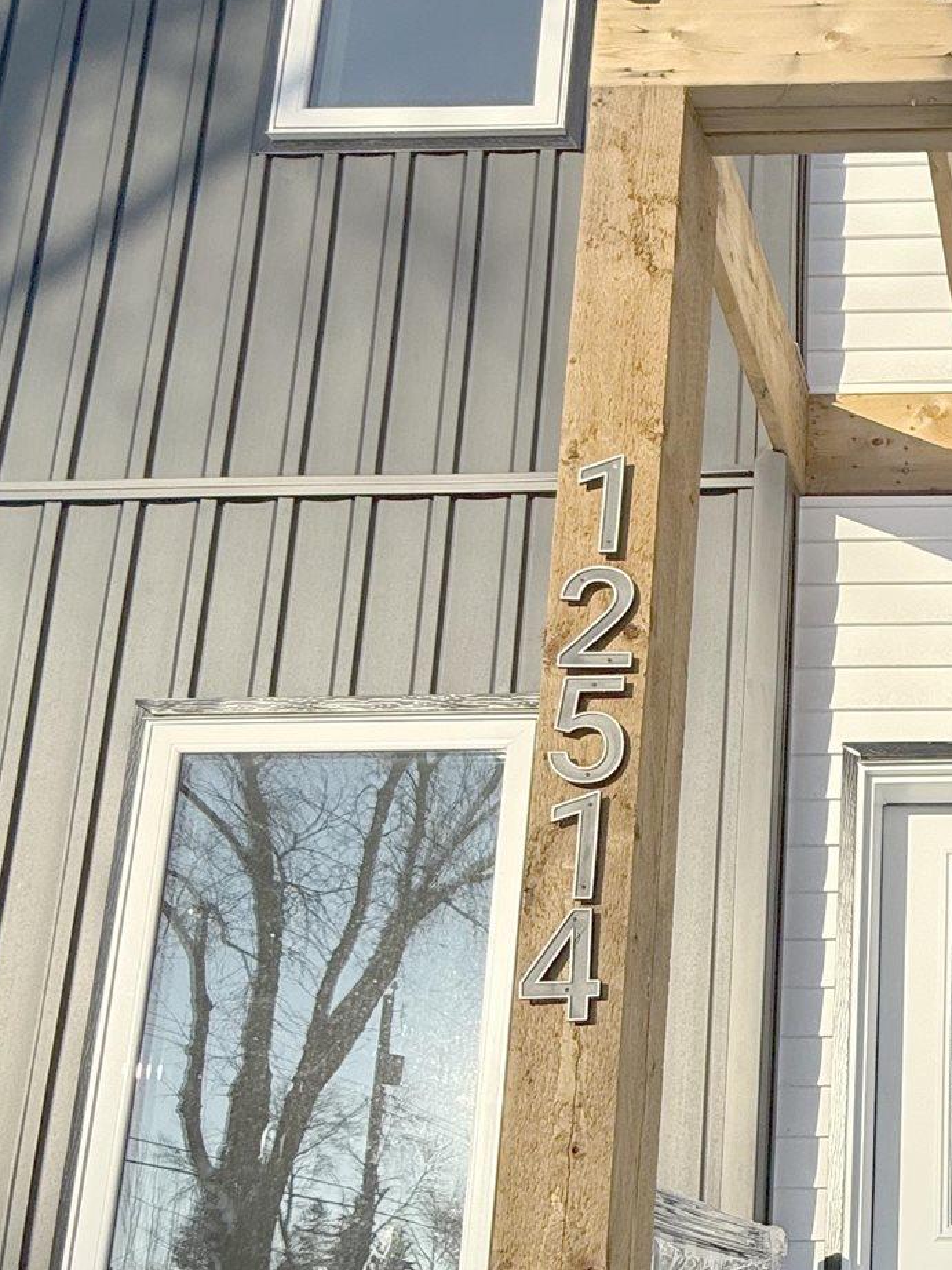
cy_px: 1120
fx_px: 1284
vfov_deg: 47.8
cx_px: 1135
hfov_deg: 33.4
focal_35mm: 35
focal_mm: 2.22
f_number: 2.2
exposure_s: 1/1145
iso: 50
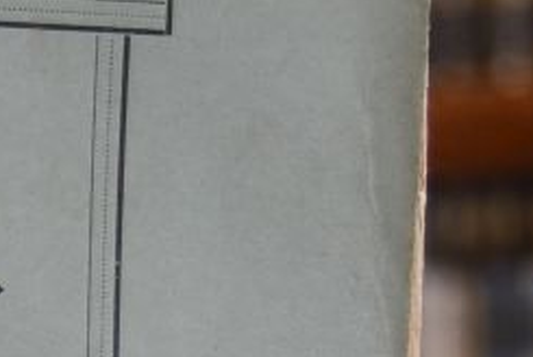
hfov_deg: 10.1
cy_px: 685
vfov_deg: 6.9
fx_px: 2876
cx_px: -348
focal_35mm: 194
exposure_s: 1/250
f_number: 3.8
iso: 720
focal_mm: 23
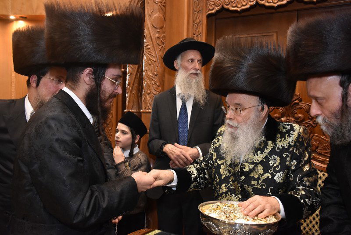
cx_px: 176
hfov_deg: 57.2
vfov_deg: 40.0
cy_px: 118
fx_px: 322
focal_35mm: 33
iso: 2000
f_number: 5.6
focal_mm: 22
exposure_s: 1/80
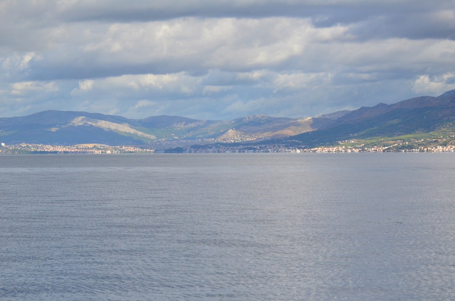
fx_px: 1324
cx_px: 228
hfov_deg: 19.5
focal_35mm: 105
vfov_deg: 13.0
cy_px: 150
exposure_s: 1/8000
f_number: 4.5
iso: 1100
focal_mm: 70
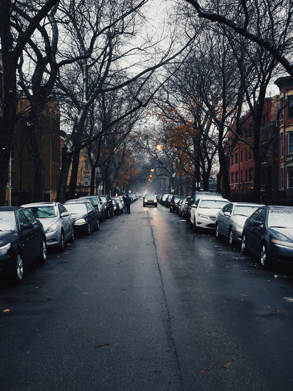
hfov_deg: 31.5
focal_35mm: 46
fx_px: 519
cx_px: 146
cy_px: 196
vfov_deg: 41.2
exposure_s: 1/80
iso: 400
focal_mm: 23
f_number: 8
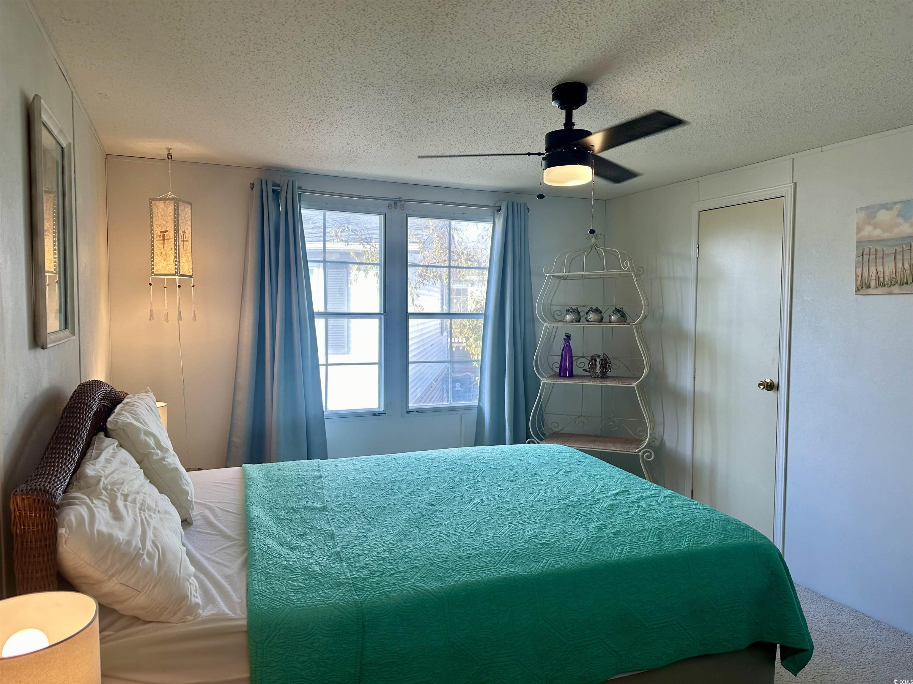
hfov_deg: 71.6
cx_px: 456
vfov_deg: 56.8
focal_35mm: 24
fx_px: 633
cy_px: 342
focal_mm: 6.86
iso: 80
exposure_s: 1/188
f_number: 1.78
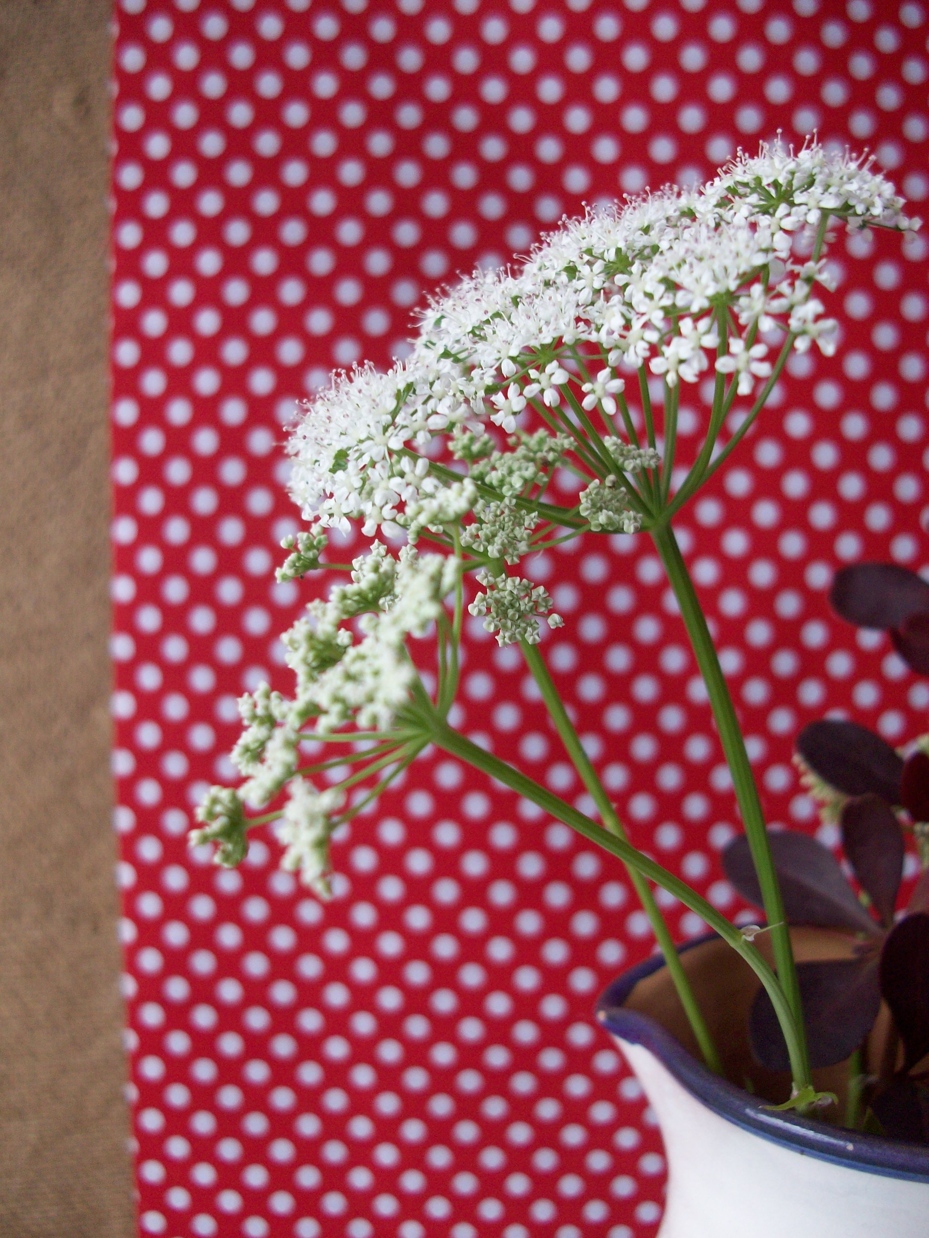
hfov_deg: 41.8
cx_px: 464
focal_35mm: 34
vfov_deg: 54.0
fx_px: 1217
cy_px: 619
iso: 93
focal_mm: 5.7
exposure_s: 1/60
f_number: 2.8
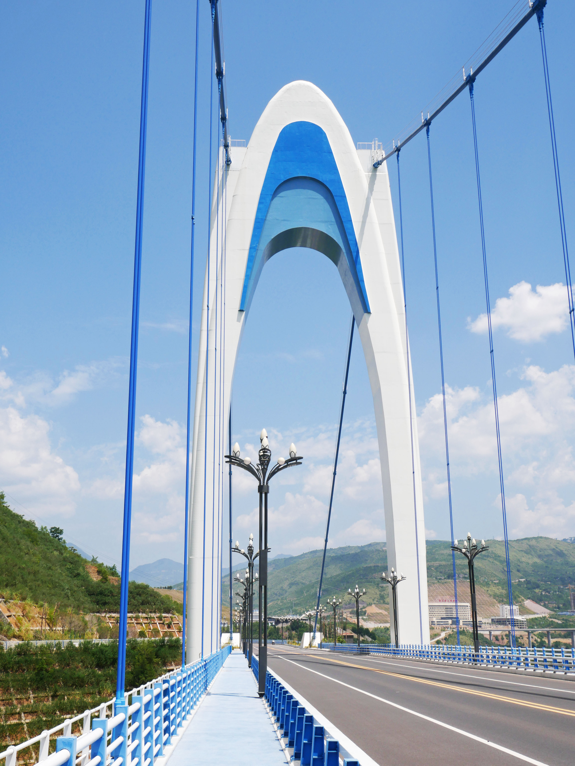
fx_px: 885
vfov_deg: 46.8
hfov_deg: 36.0
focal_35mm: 40
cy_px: 383
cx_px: 288
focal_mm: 20
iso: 200
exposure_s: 1/640
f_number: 11
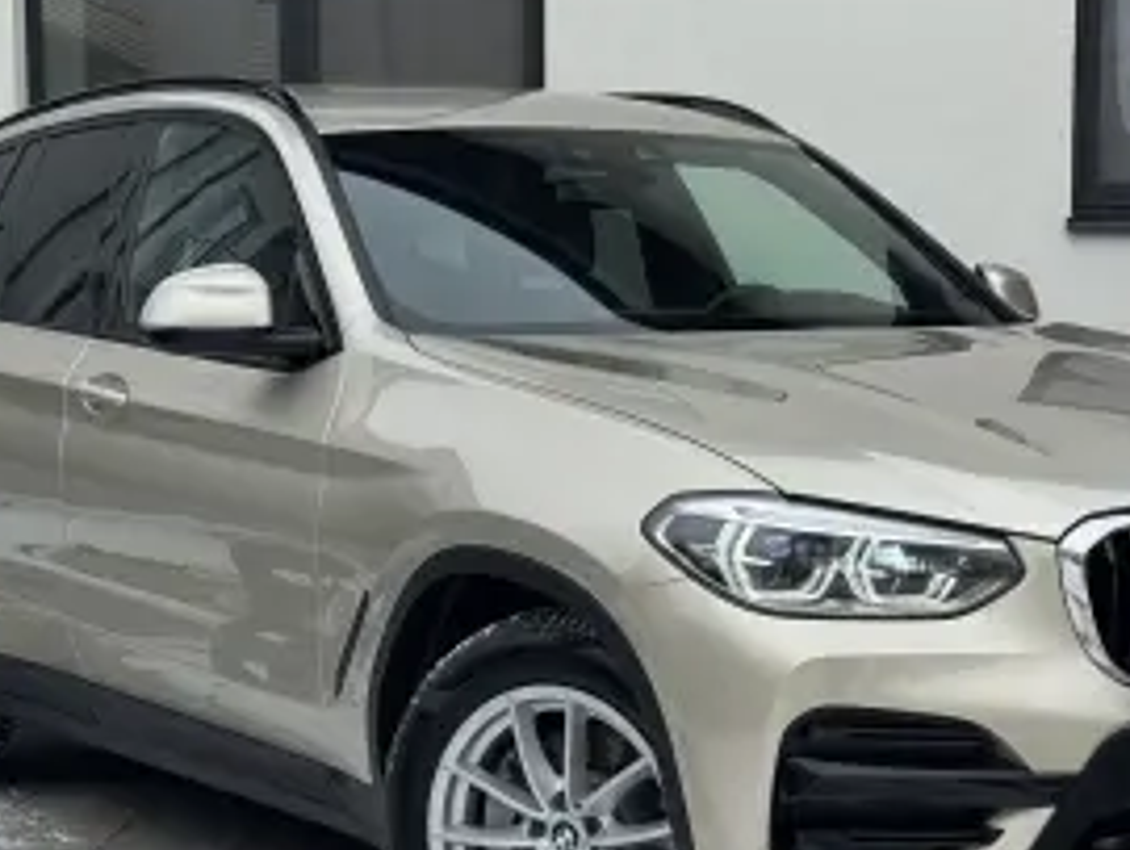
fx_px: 2091
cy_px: 536
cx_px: 691
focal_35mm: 64
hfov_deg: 30.1
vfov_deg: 22.9
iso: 64
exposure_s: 1/1724
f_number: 1.78
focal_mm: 6.76
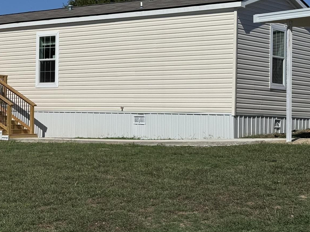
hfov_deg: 22.6
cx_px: 49
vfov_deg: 17.3
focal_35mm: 85
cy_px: 90
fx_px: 761
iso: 64
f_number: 1.78
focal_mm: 6.76
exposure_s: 1/15385
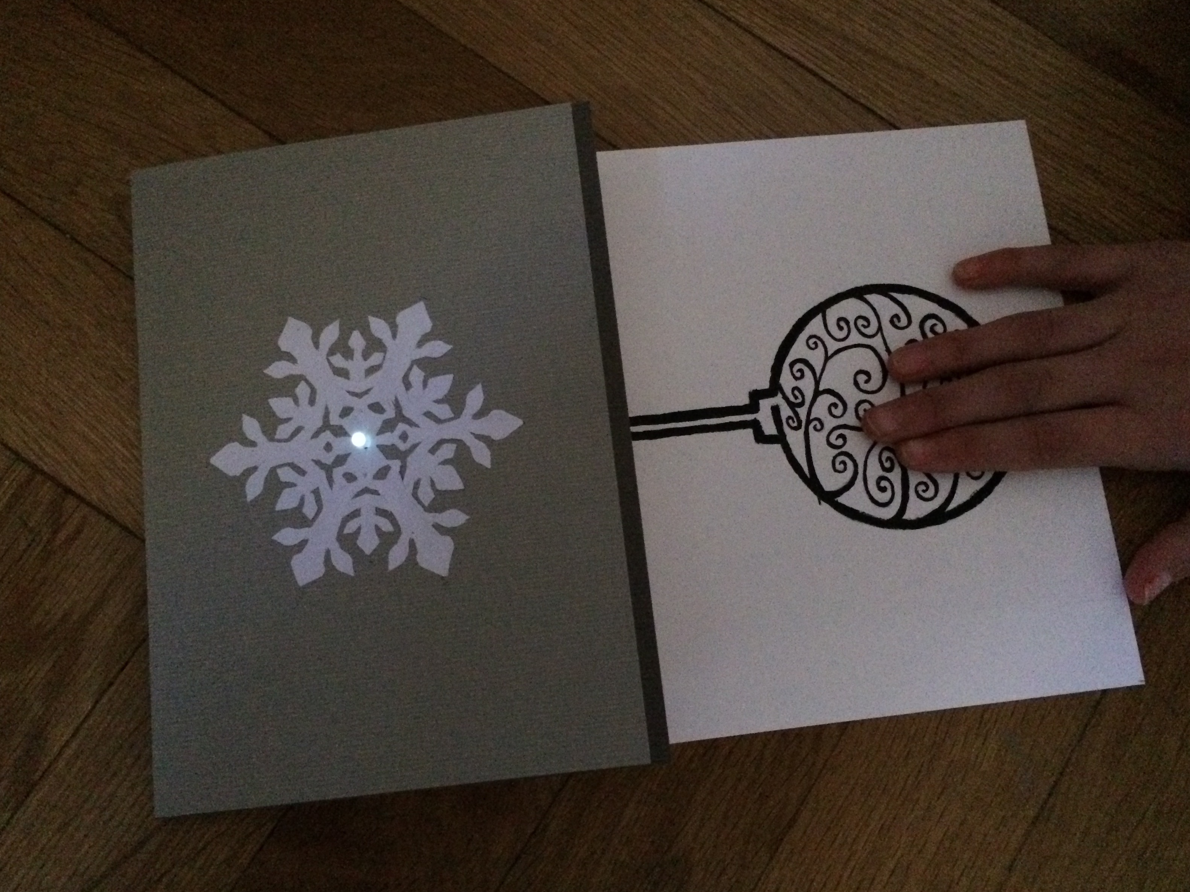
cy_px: 454
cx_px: 591
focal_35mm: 30
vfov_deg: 46.8
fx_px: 1031
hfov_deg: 60.0
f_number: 2.2
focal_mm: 4.15
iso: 800
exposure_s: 1/17
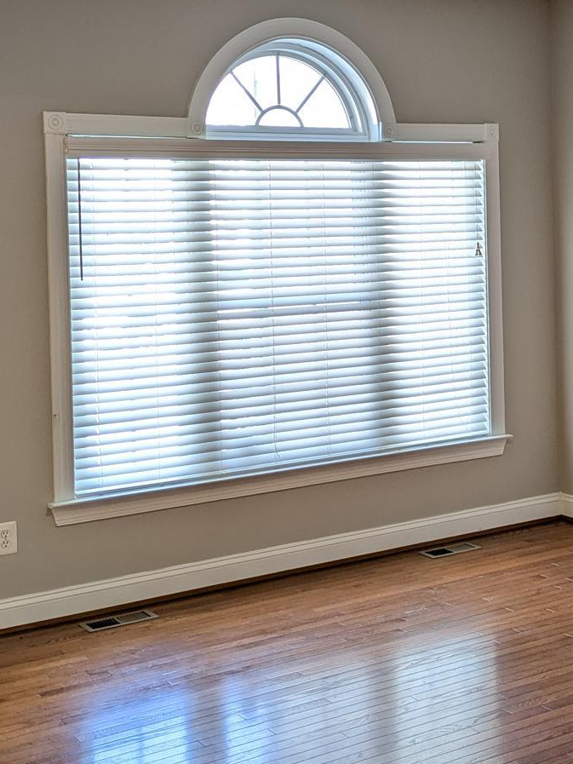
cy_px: 243
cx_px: 480
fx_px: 1258
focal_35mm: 57
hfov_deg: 25.1
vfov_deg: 33.4
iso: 159
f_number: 1.89
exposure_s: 1/60
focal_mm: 5.43
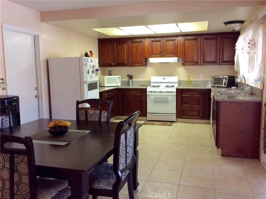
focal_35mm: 32
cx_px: 133
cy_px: 100
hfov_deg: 56.9
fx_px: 246
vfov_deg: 44.1
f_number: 2.4
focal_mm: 3.3
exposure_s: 1/24
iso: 160
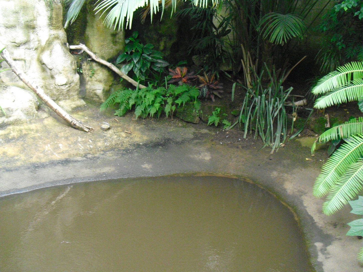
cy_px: 136
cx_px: 182
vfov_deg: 39.7
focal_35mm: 36
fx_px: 378
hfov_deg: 51.4
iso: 800
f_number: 3.1
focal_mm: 6.3
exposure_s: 1/100
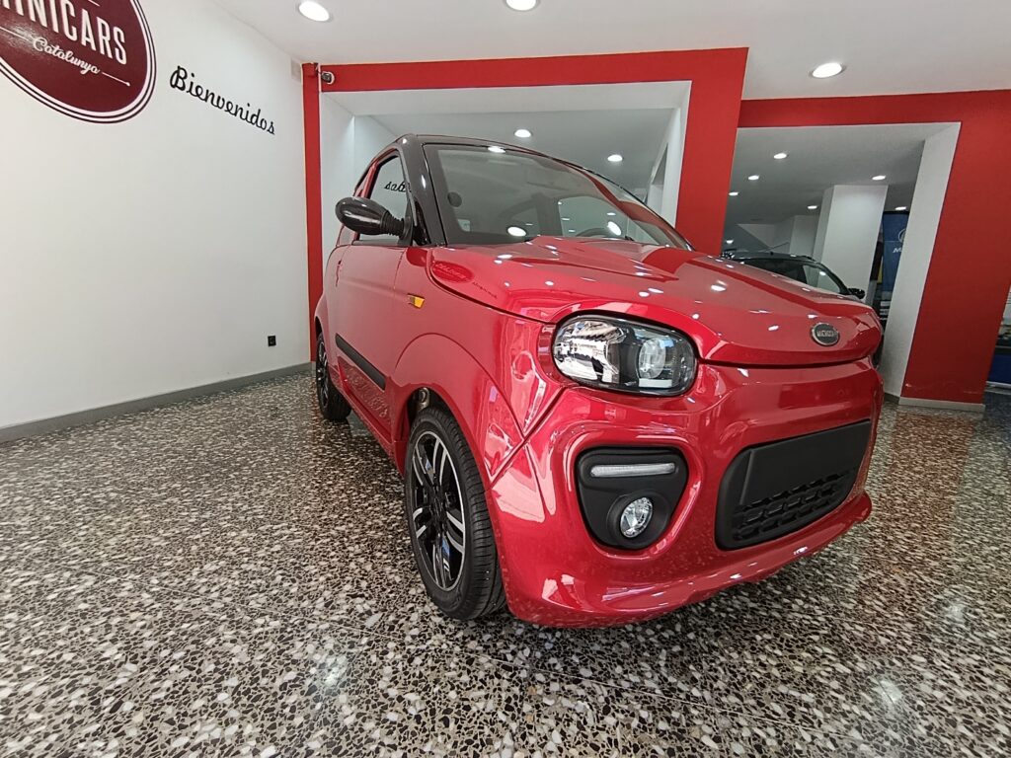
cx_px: 506
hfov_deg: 98.2
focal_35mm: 15
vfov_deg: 81.7
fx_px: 438
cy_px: 379
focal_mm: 1.65
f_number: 2.2
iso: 88
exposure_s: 1/100
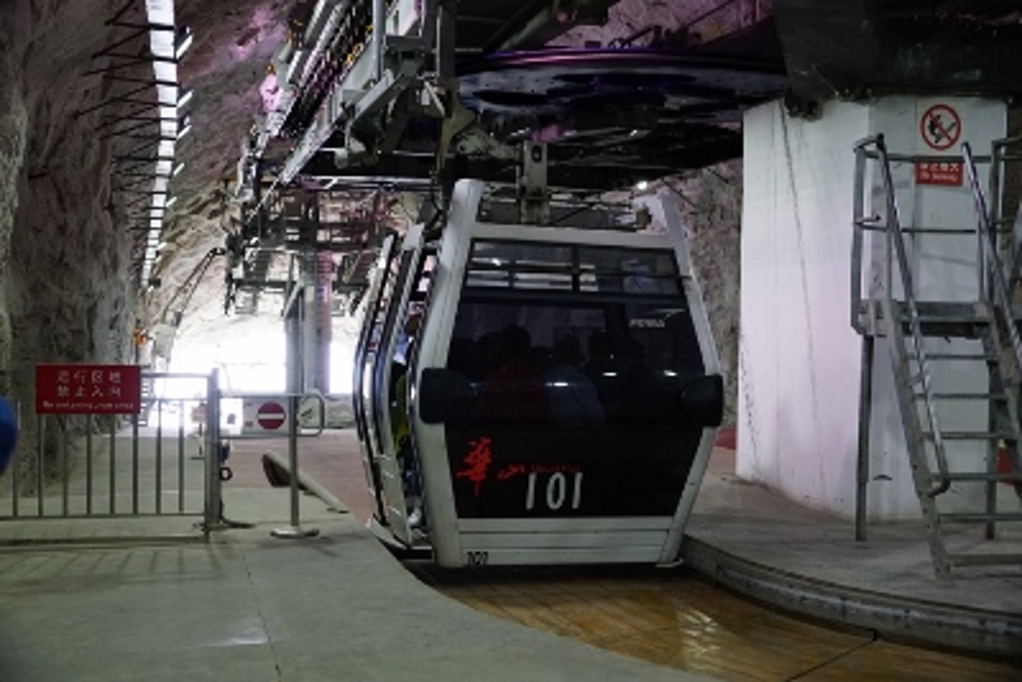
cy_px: 341
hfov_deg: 46.4
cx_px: 511
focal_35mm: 42
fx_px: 1193
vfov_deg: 31.9
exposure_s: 1/60
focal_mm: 28
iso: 1250
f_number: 4
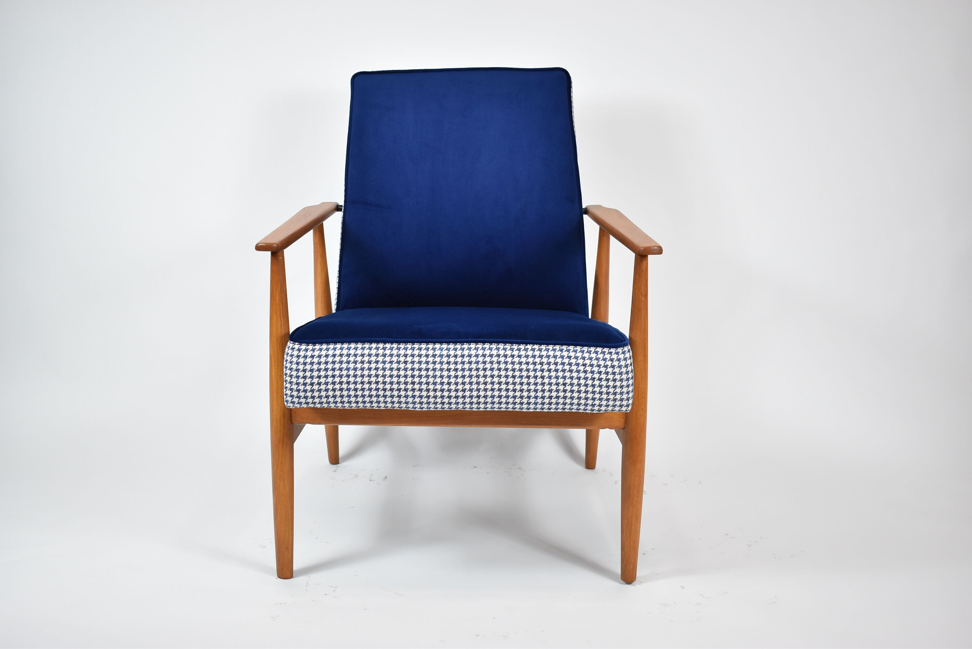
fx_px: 1175
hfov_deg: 44.9
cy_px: 324
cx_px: 486
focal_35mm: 44
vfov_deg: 30.9
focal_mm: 29
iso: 800
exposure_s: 1/125
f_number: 4.2
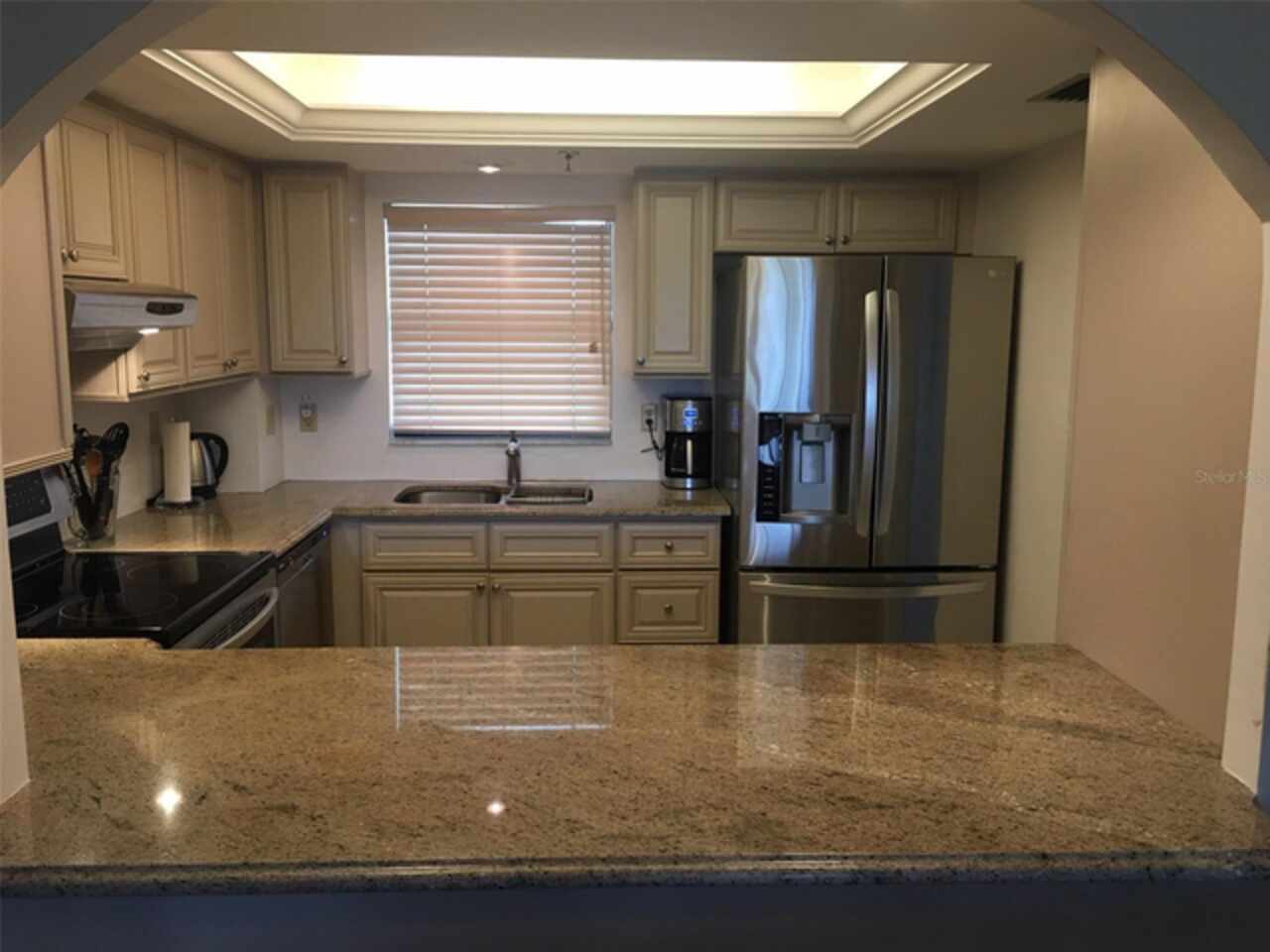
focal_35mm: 29
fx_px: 1064
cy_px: 476
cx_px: 635
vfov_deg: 48.2
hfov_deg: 61.7
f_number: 2.2
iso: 40
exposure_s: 1/30
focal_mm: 4.15
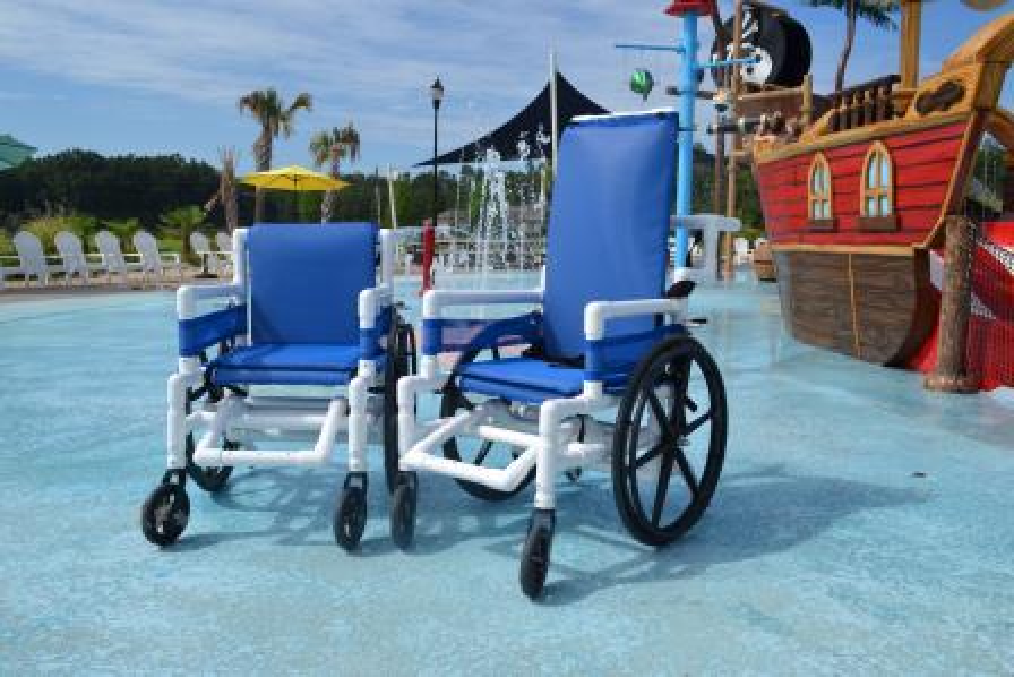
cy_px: 338
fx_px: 845
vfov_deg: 43.6
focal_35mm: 30
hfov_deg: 61.9
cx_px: 507
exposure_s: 1/320
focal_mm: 20
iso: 100
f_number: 9
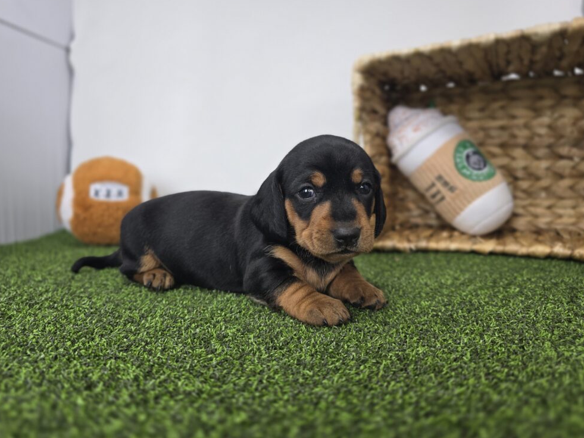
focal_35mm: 24
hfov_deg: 71.6
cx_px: 288
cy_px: 211
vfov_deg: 56.8
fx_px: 405
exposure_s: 1/359
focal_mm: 6.3
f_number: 1.7
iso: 100
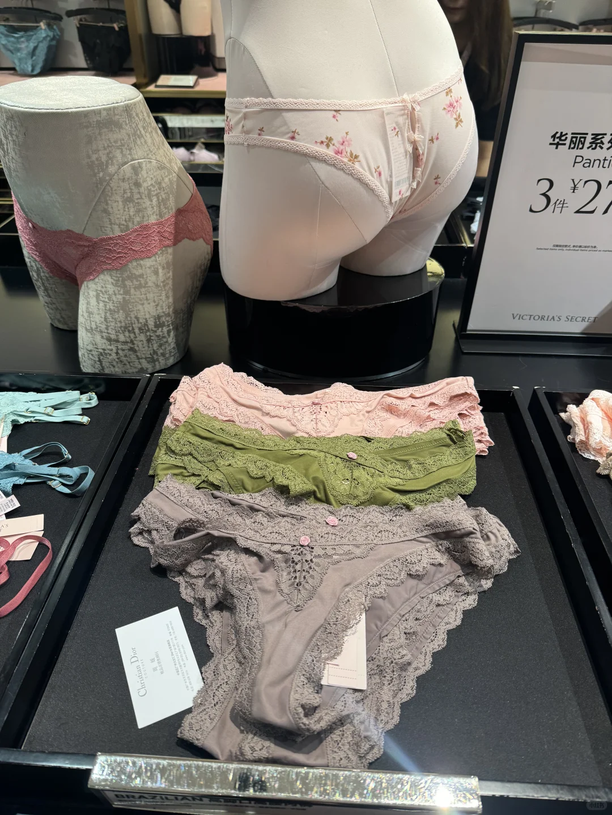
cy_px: 408
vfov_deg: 71.6
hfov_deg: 56.8
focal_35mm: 24
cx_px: 306
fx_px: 566
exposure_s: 1/100
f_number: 1.78
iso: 200
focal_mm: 6.86
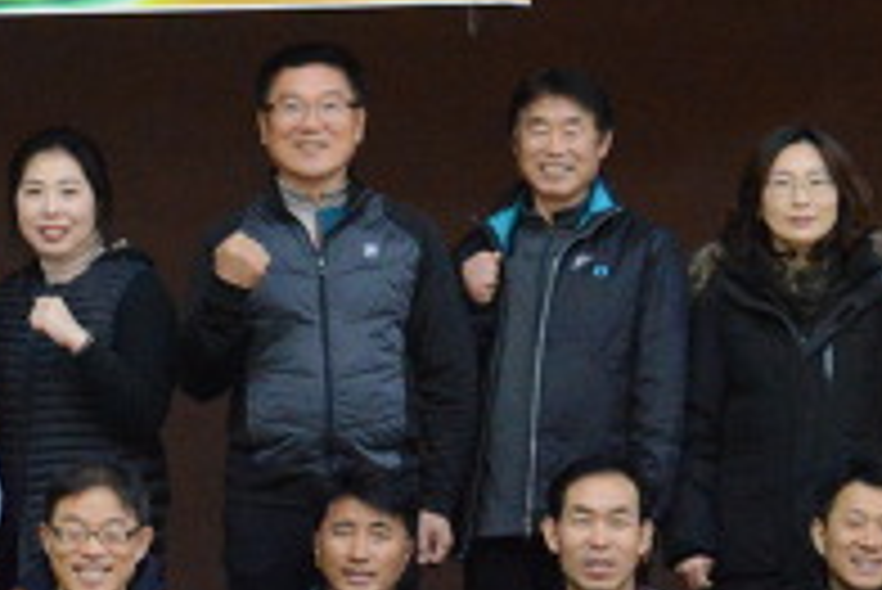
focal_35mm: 366
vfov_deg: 3.8
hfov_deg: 5.5
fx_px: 8973
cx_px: -855
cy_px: 624
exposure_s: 1/320
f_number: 4.5
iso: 6400
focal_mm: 70
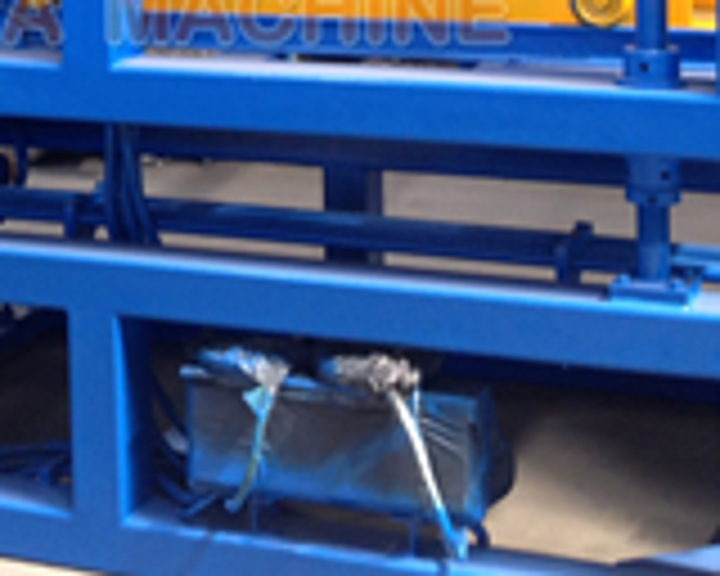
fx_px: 2408
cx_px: -90
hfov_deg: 16.5
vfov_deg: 13.3
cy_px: -110
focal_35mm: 113
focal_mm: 4.28
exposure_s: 1/20
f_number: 2.4
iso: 64
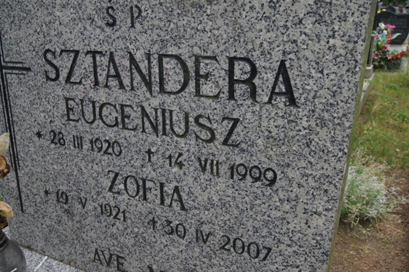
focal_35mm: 36
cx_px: 204
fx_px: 409
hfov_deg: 53.2
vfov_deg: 36.8
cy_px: 136
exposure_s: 1/80
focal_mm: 24
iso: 200
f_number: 9
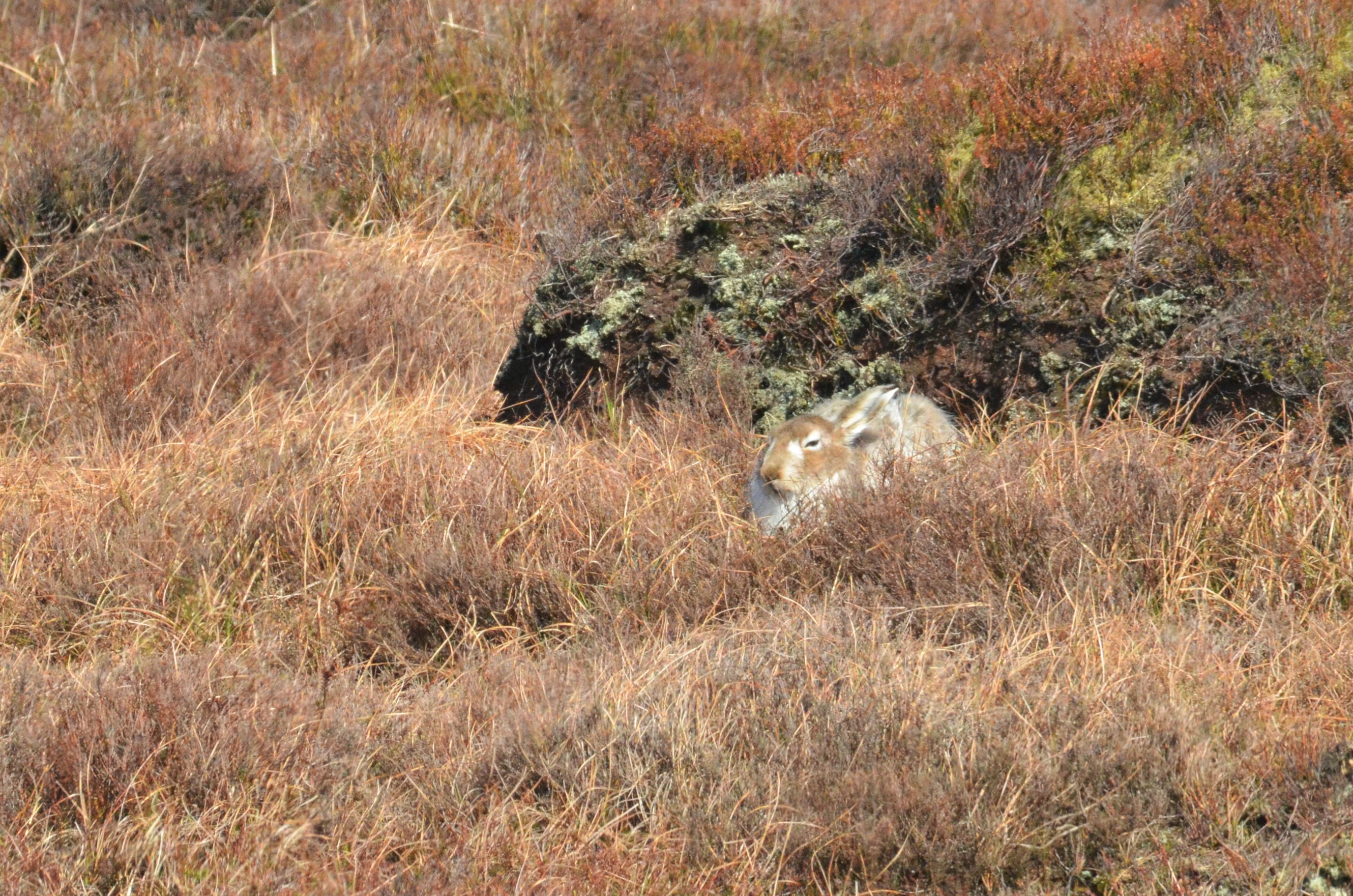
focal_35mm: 750
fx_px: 28125
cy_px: 448
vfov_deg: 1.8
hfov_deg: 2.8
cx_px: 676
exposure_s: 1/2000
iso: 2500
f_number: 11
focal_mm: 500
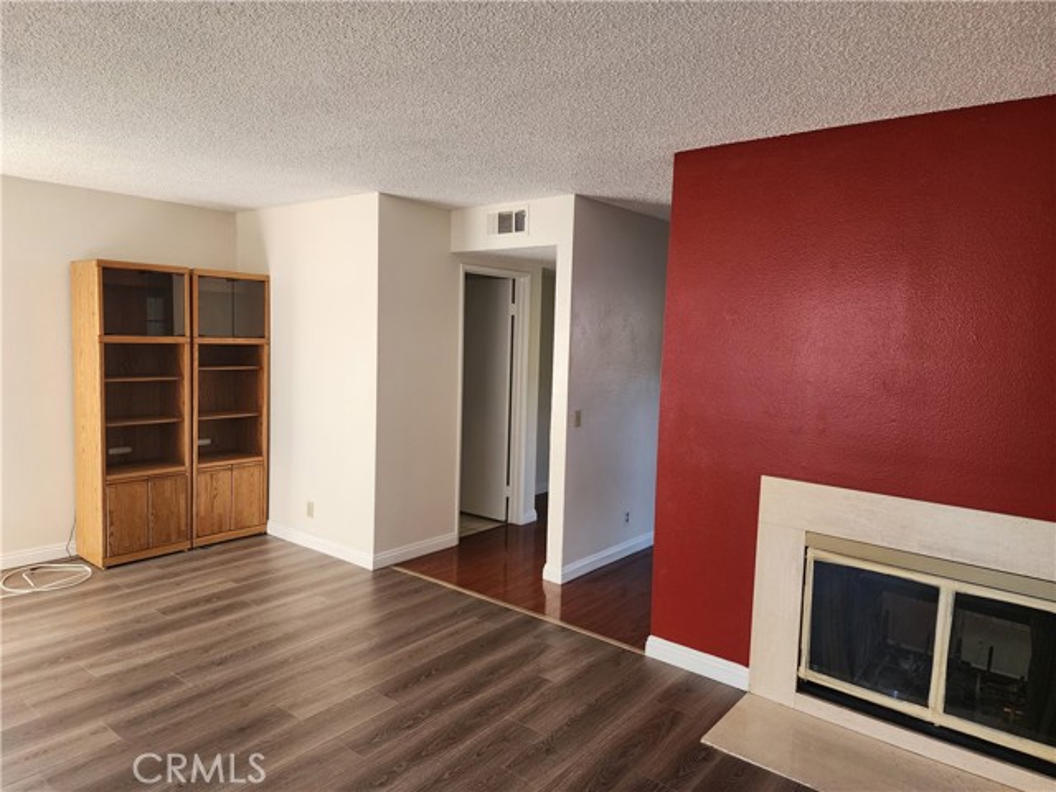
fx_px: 702
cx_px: 528
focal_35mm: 23
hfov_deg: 73.9
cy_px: 396
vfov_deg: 58.9
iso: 320
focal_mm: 6.4
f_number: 1.8
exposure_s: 1/120
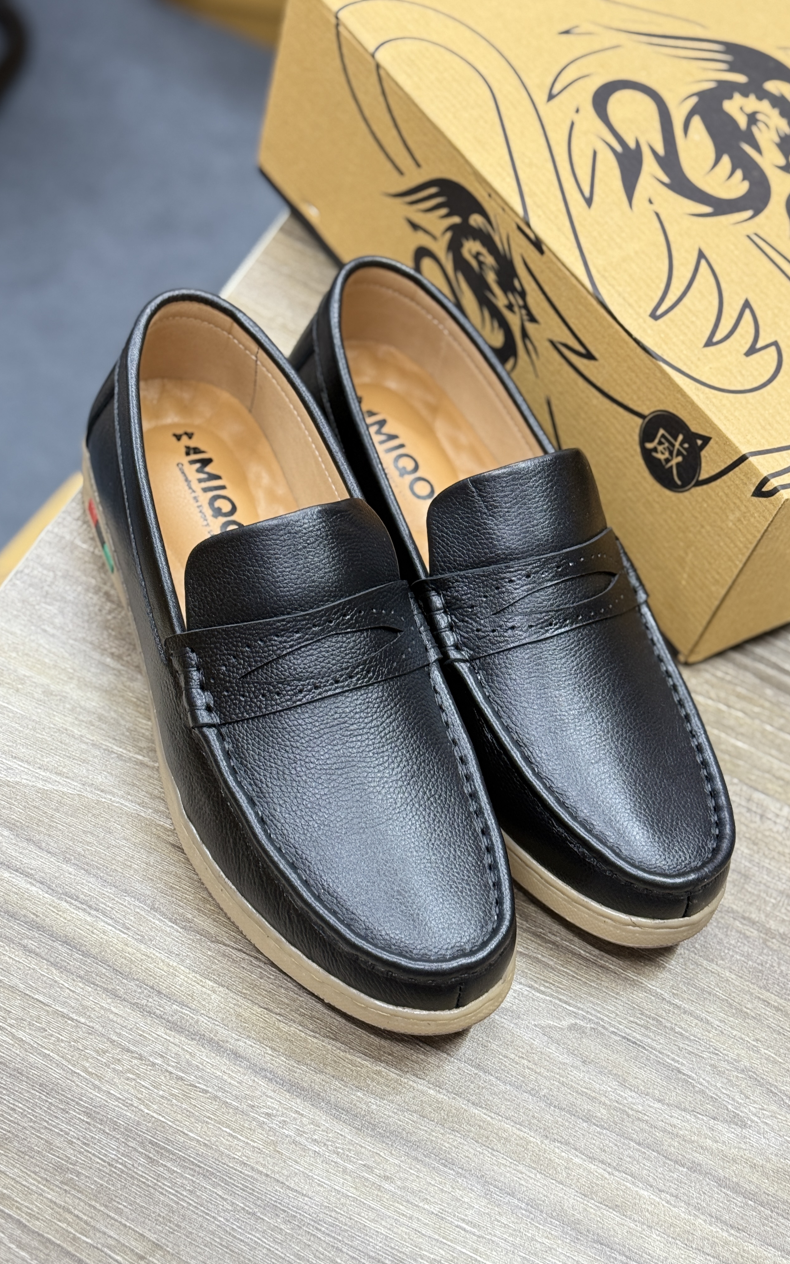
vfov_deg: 39.6
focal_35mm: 51
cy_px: 632
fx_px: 1757
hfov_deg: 25.3
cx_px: 412
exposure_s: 1/50
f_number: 1.78
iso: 125
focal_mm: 6.76
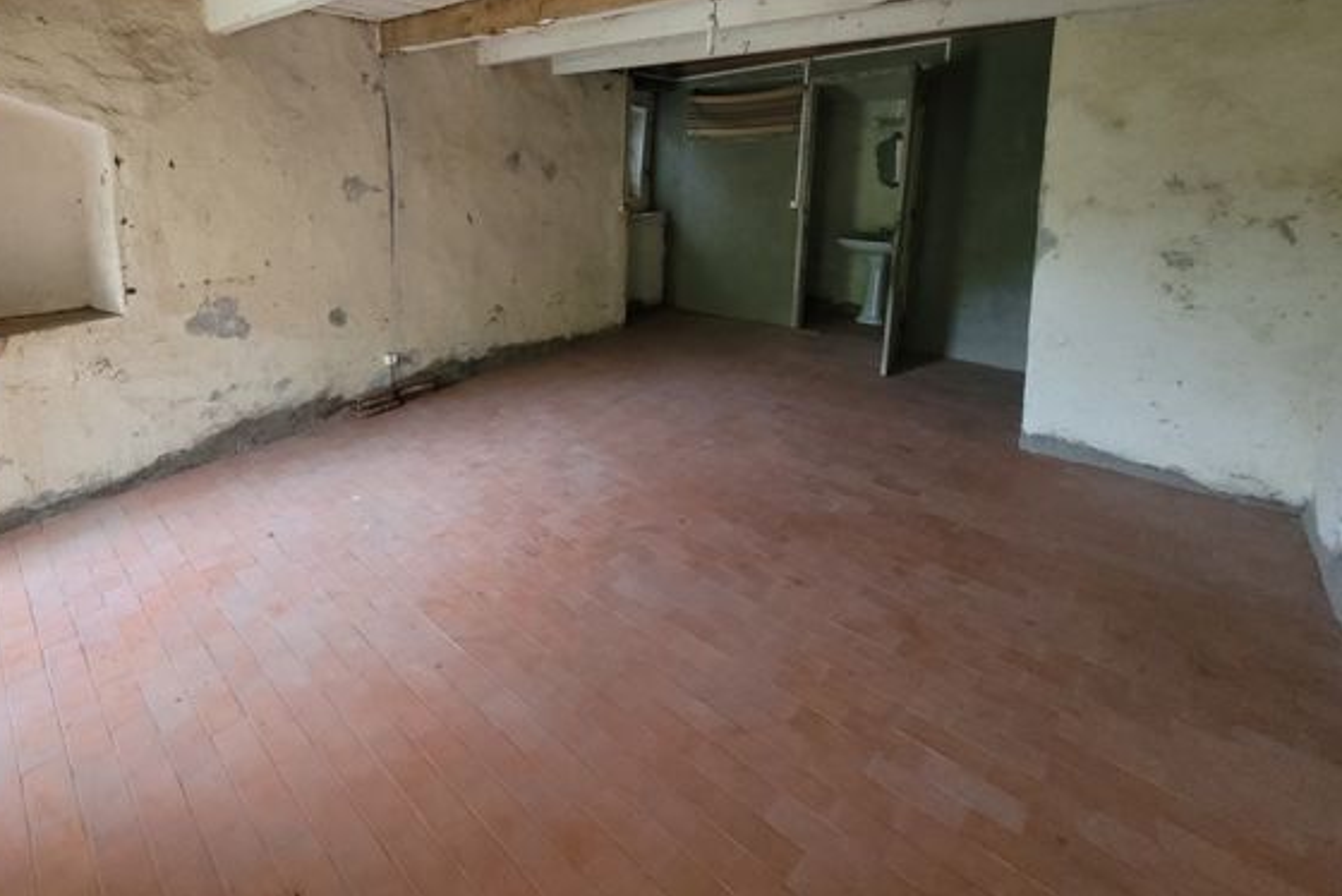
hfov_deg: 91.4
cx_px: 504
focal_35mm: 17
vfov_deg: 67.6
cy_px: 266
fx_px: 634
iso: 400
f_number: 2.2
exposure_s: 1/33
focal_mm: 1.74
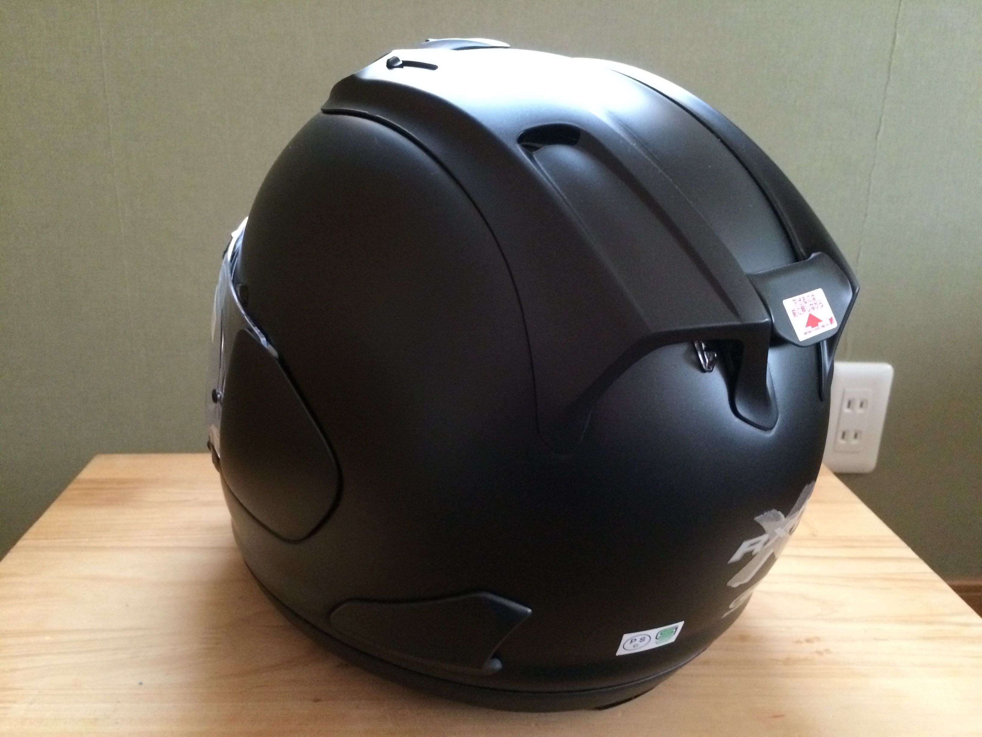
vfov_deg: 48.2
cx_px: 491
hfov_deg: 61.7
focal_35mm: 29
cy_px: 368
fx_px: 823
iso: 400
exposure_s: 1/15
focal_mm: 4.15
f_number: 2.2
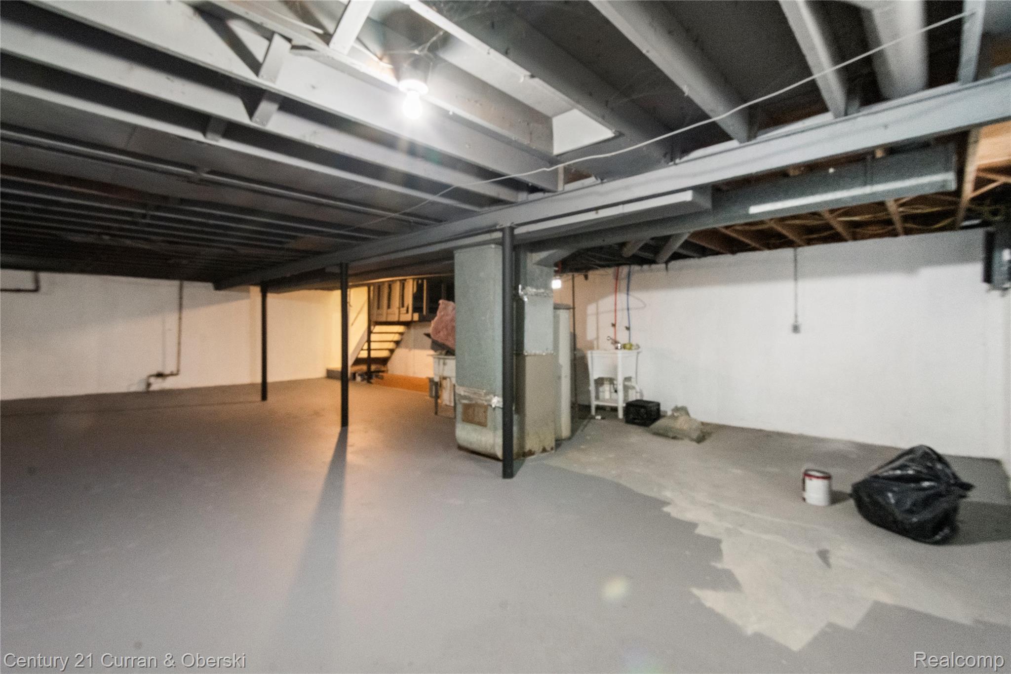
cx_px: 506
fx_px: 421
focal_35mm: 15
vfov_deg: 77.3
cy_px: 337
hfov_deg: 100.4
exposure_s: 1/2
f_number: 11
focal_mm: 10
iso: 2500
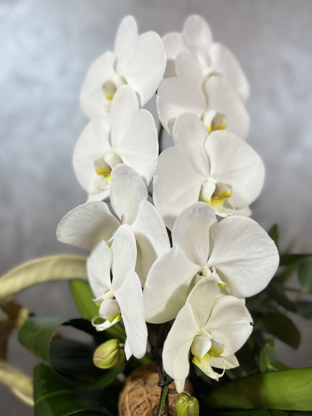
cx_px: 164
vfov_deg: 63.5
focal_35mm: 28
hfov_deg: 49.7
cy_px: 210
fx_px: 337
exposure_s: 1/246
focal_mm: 5.7
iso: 40
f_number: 1.5
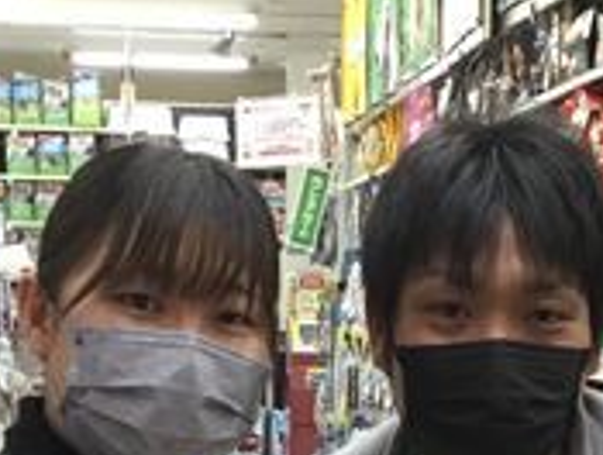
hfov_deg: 18.5
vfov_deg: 13.3
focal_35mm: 106
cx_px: 327
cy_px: 651
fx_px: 1850
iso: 100
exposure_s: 1/30
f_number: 2.4
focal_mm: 3.3
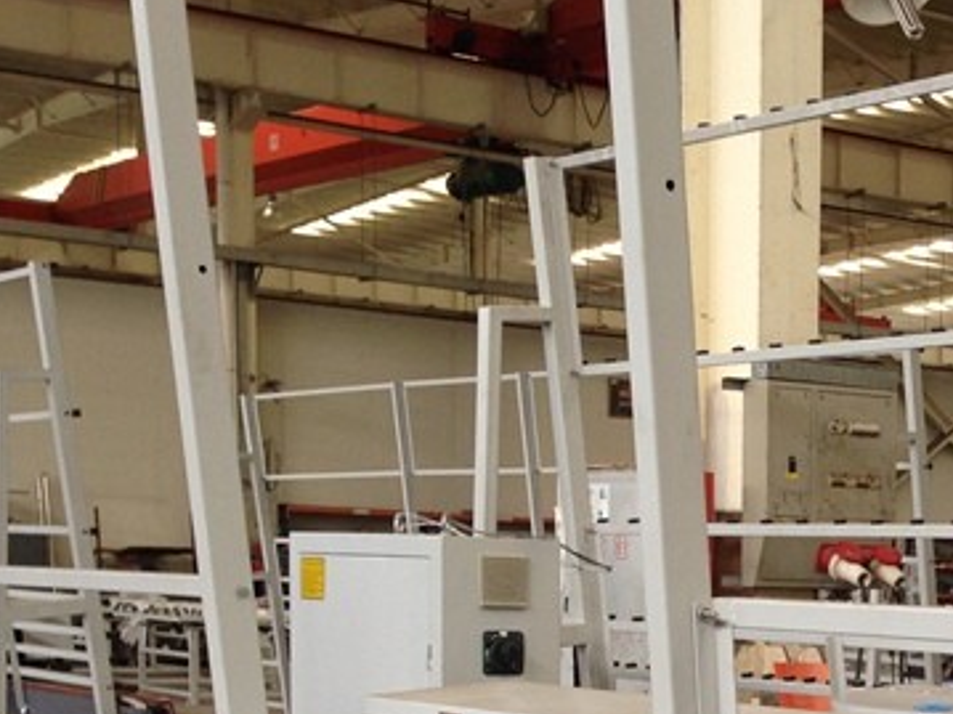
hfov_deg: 20.7
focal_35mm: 90
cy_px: 836
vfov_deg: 15.8
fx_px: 2477
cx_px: 1066
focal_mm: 4.12
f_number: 2.4
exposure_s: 1/30
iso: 50
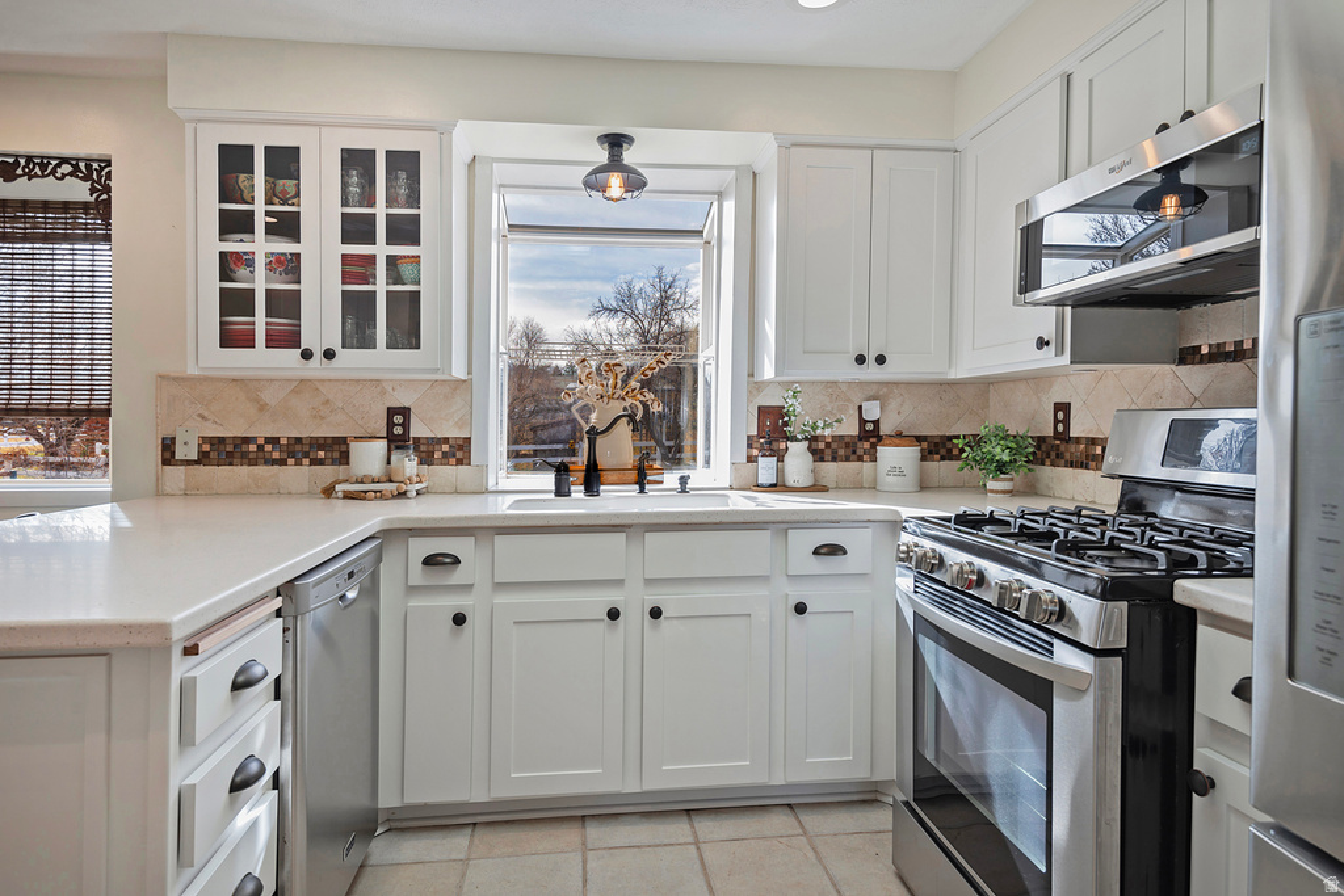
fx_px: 747
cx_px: 672
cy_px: 448
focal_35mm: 20
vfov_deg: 61.9
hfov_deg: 84.0
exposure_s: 1/20
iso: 64
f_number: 7.1
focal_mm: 20
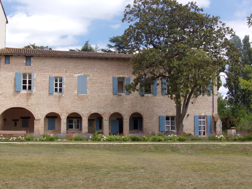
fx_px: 379
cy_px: 94
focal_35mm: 52
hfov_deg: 36.8
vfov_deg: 28.0
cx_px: 126
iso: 80
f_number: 4.3
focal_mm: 9.4
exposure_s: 1/600
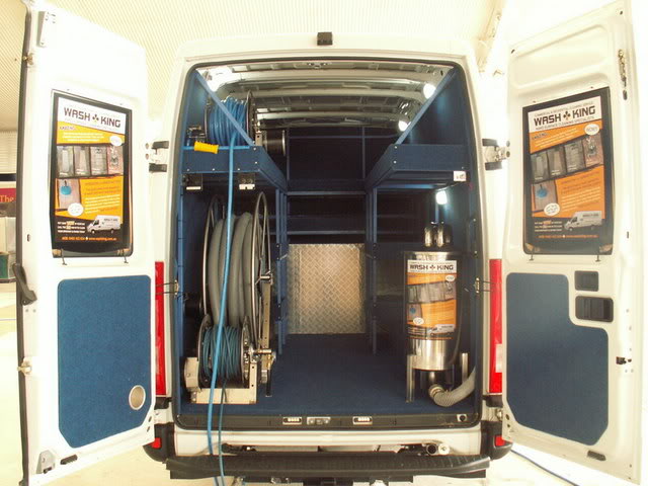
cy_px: 243
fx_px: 655
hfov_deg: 52.6
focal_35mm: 35
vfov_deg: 40.7
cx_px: 324
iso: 160
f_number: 2.8
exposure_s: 1/40
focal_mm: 5.86
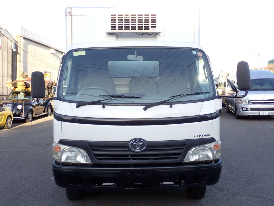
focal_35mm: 44
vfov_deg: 32.9
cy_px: 103
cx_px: 137
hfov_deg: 42.9
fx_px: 348
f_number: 2.9
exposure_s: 1/160
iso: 100
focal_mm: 7.84
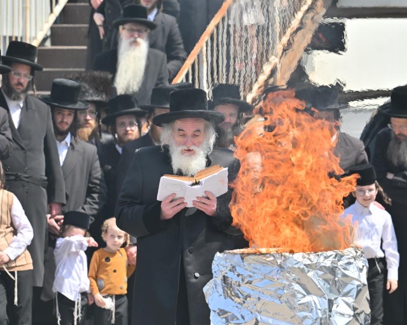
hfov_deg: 5.7
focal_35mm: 340
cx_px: 194
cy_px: 162
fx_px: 4095
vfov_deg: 4.6
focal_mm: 200
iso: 50
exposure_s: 1/320
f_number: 6.3
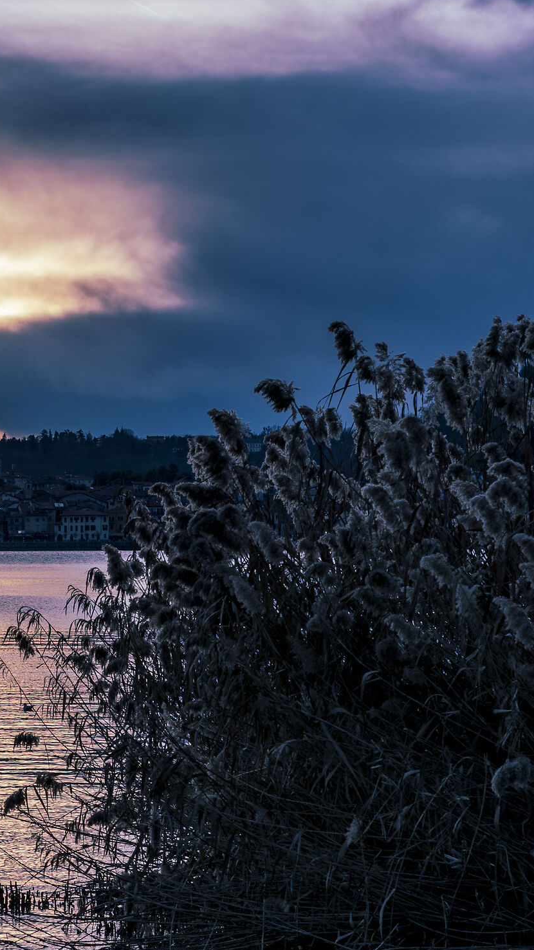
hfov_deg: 8.7
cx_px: -131
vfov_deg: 15.6
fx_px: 3475
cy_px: 500
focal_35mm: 138
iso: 50
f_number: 7.1
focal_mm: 81
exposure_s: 1/125
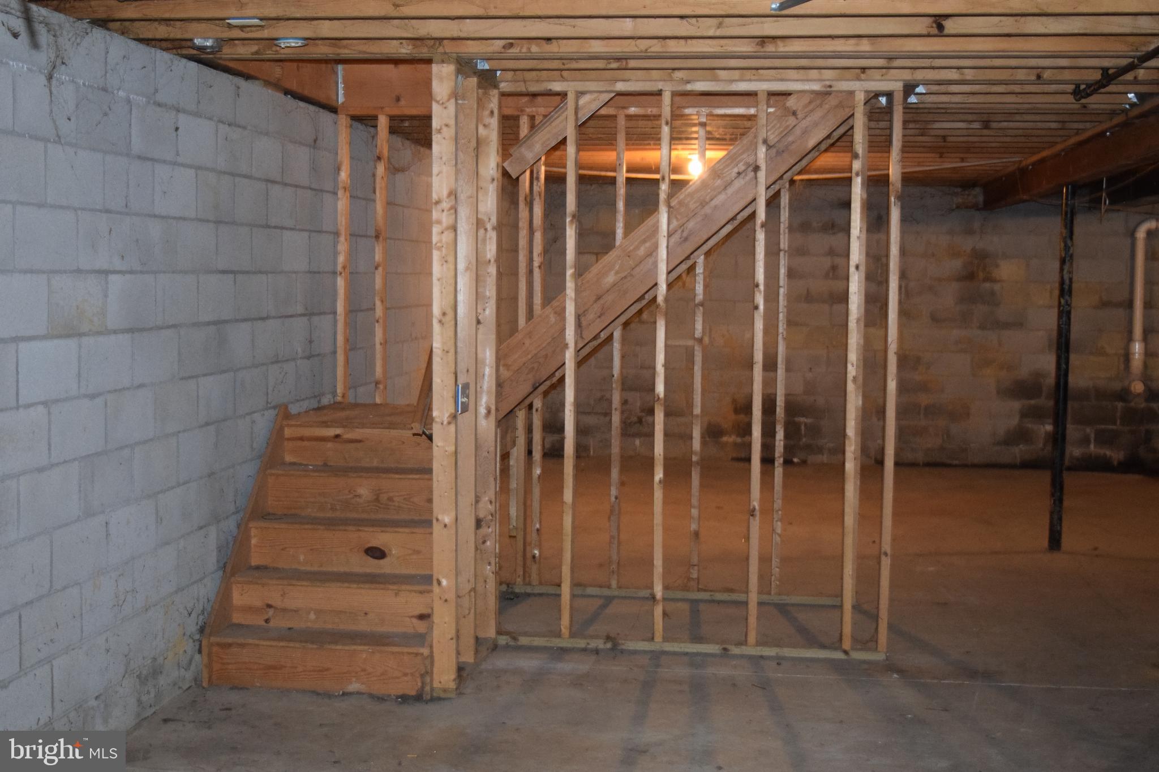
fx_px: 1497
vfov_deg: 28.9
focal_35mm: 46
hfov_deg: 42.3
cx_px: 580
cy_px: 386
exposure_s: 1/60
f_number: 4.2
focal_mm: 31
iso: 3200
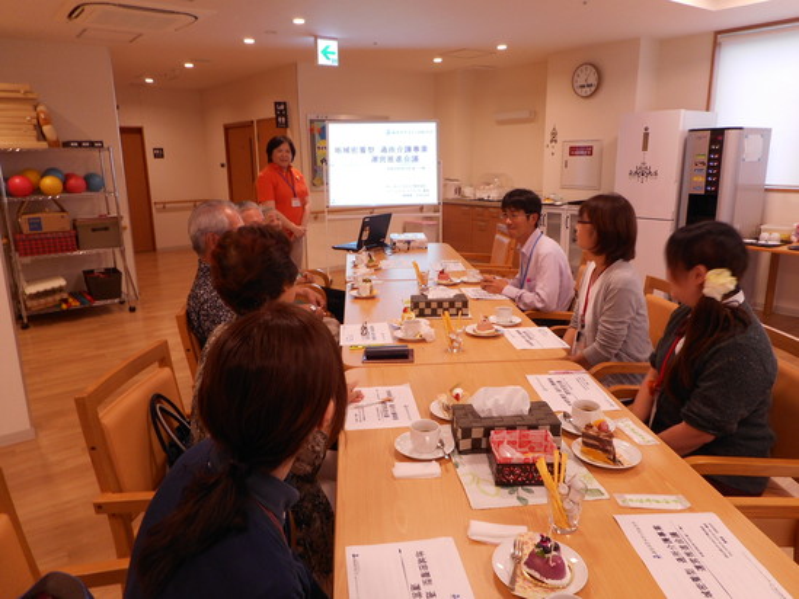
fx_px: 577
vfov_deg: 54.9
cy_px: 300
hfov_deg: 69.4
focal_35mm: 25
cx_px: 400
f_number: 3.7
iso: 80
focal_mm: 4.5
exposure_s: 1/13
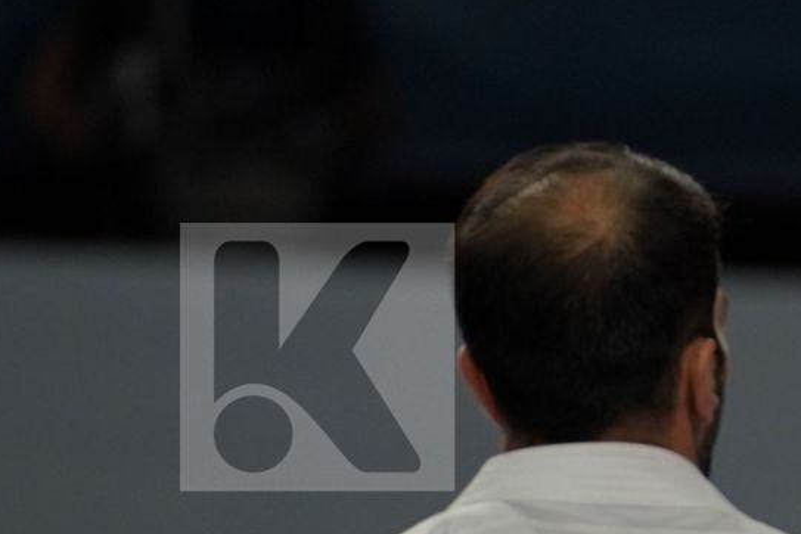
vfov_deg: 1.5
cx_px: 1317
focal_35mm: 915
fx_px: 20357
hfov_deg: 2.2
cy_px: 879
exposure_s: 1/1000
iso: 640
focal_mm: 184
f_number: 2.8
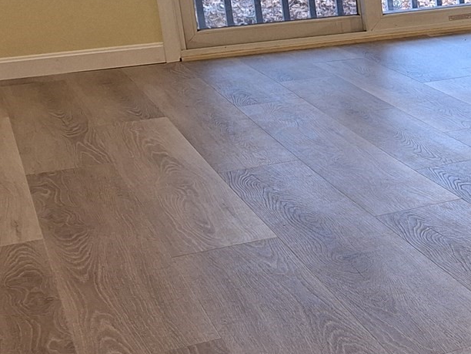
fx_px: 1048
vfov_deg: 19.1
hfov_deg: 22.1
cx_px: 652
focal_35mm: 77
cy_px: 152
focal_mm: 5.54
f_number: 1.8
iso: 100
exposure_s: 1/40
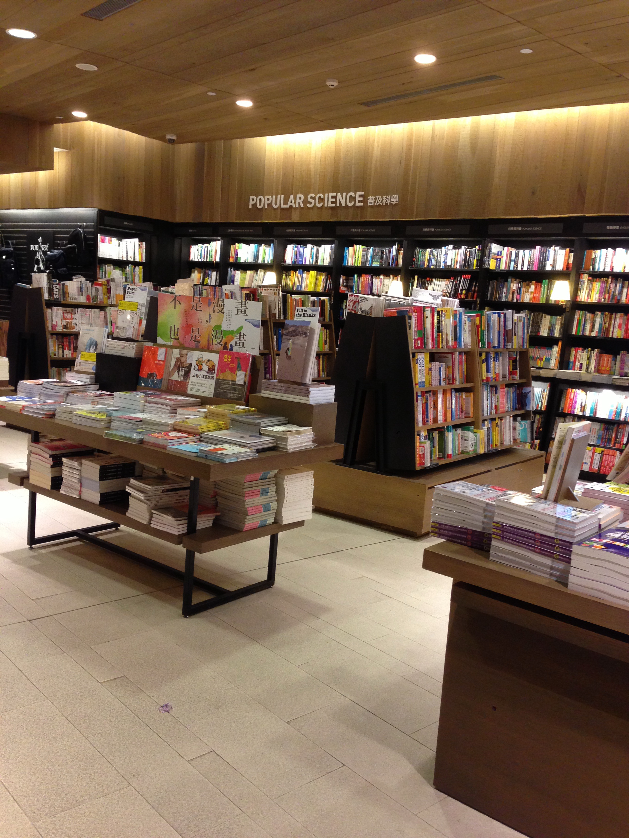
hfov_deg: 42.9
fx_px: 800
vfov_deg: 55.4
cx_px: 314
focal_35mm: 33
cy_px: 419
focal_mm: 4.13
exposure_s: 1/20
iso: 160
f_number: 2.4
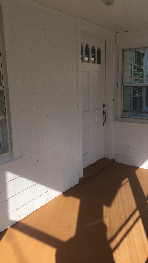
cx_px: 87
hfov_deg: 36.6
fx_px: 223
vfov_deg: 61.0
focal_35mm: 32
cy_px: 130
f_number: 2.2
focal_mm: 4.15
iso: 32
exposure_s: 1/1041
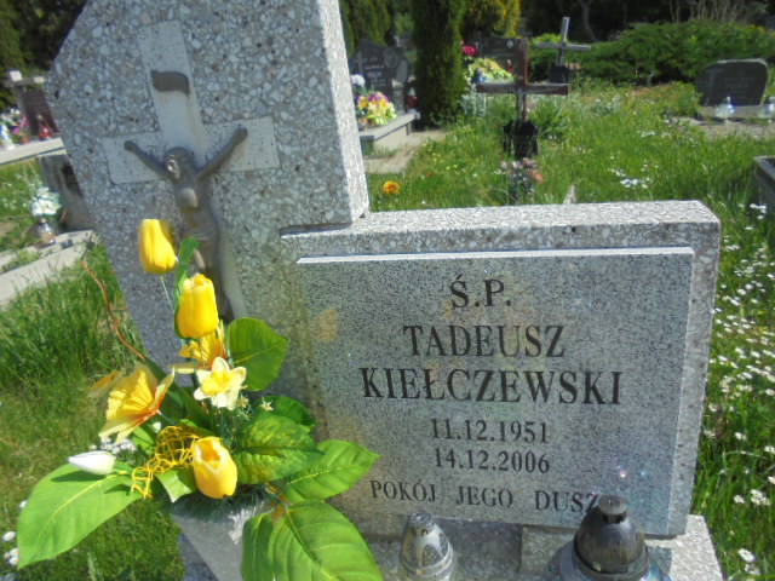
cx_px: 388
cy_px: 290
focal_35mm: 26
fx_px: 582
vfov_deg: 53.1
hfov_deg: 67.3
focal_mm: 4.6
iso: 100
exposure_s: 1/125
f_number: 11.5
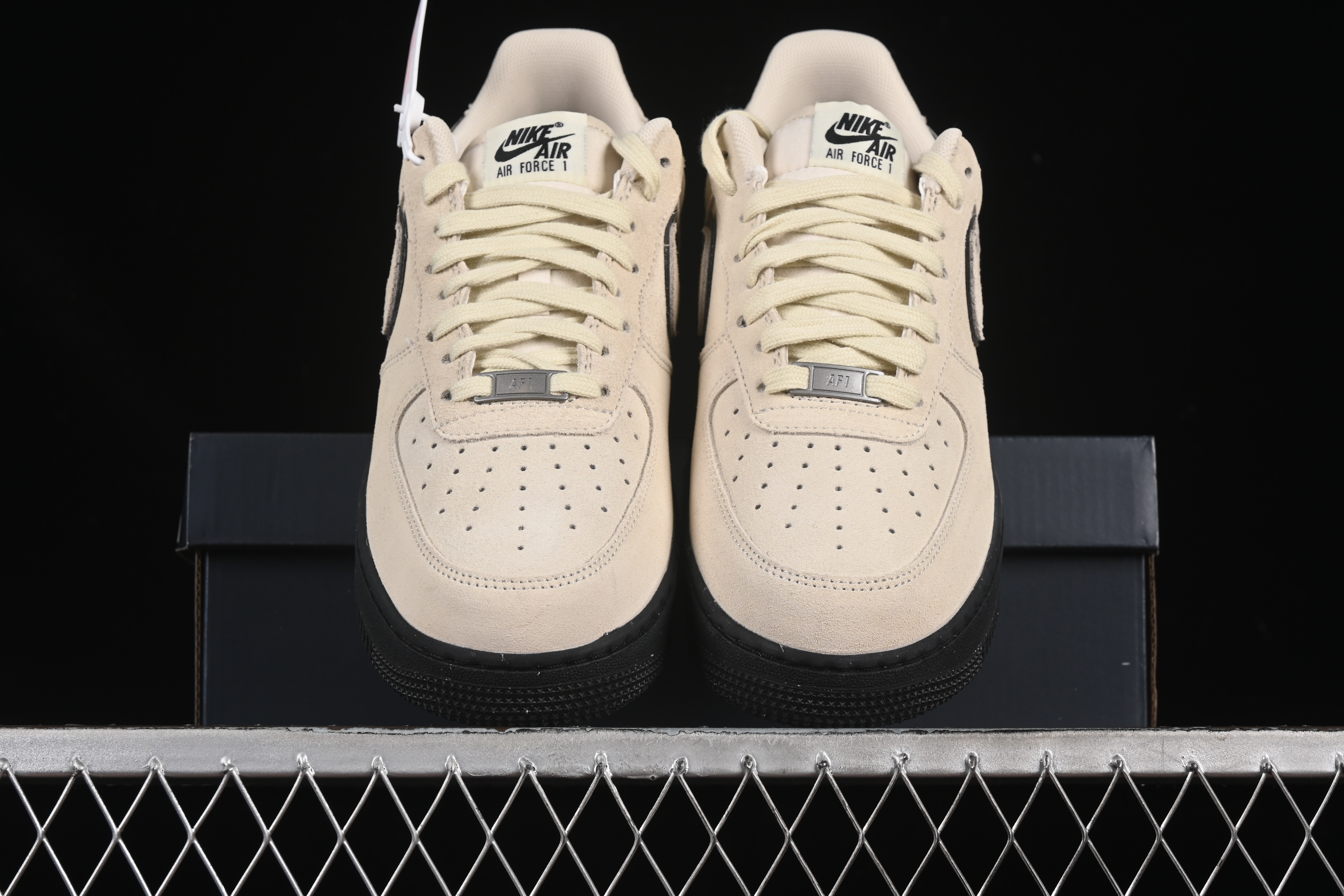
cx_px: 672
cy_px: 448
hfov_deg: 27.0
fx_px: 2800
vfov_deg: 18.2
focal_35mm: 75
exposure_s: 1/80
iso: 160
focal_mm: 50
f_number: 8
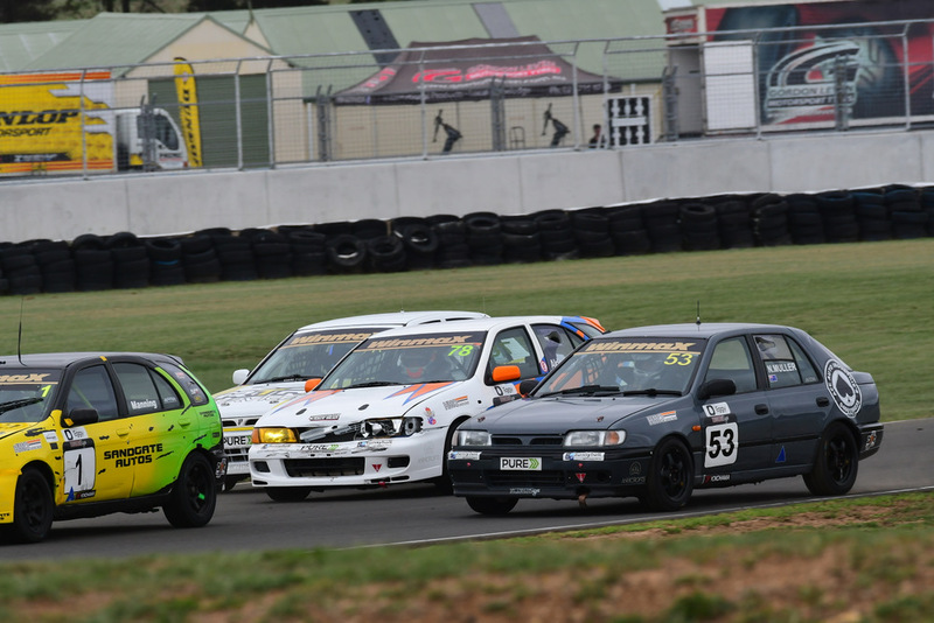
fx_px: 14014
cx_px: 467
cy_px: 312
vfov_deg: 2.5
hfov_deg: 3.8
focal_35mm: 540
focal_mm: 360
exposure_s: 1/640
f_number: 10
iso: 500
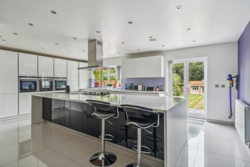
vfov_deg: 67.3
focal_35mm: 18
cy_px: 84
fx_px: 125
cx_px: 125
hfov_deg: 90.0
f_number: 6.3
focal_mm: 18
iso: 640
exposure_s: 1/5
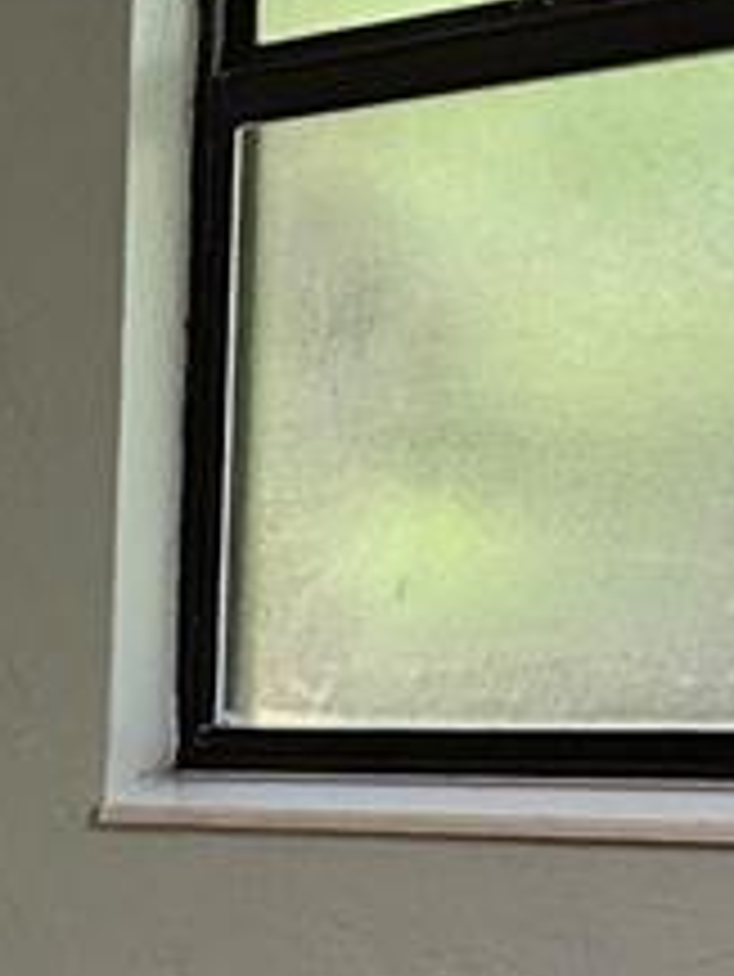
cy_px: 1264
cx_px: -518
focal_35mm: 72
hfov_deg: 17.3
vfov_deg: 23.8
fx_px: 2034
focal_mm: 2.2
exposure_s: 1/60
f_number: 2.2
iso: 80
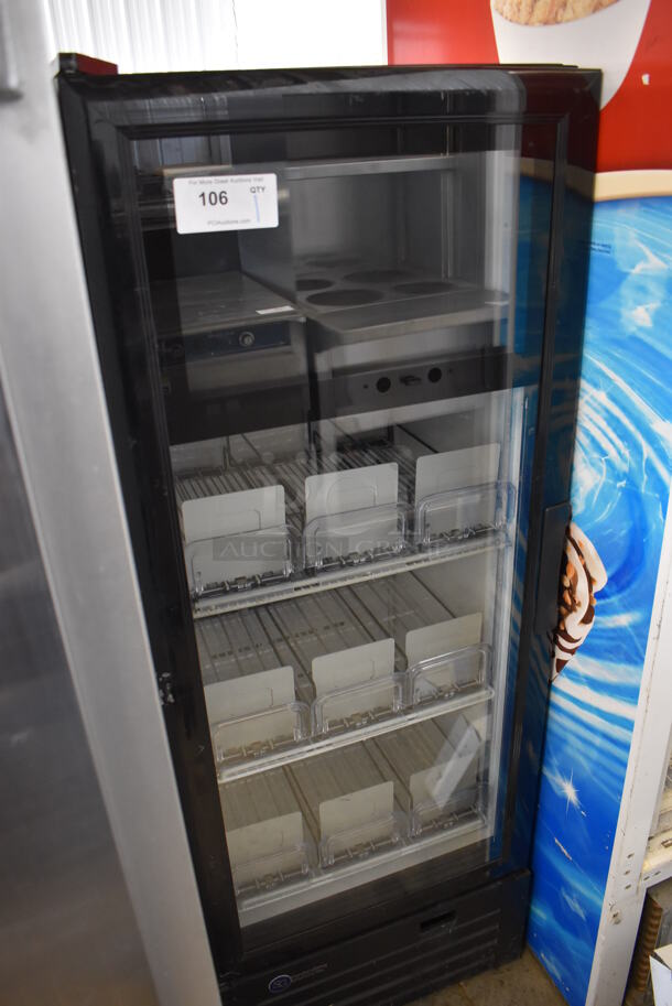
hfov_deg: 48.0
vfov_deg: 67.3
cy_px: 503
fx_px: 755
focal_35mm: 27
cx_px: 336
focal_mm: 18
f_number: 3.5
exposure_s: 1/30
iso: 2000
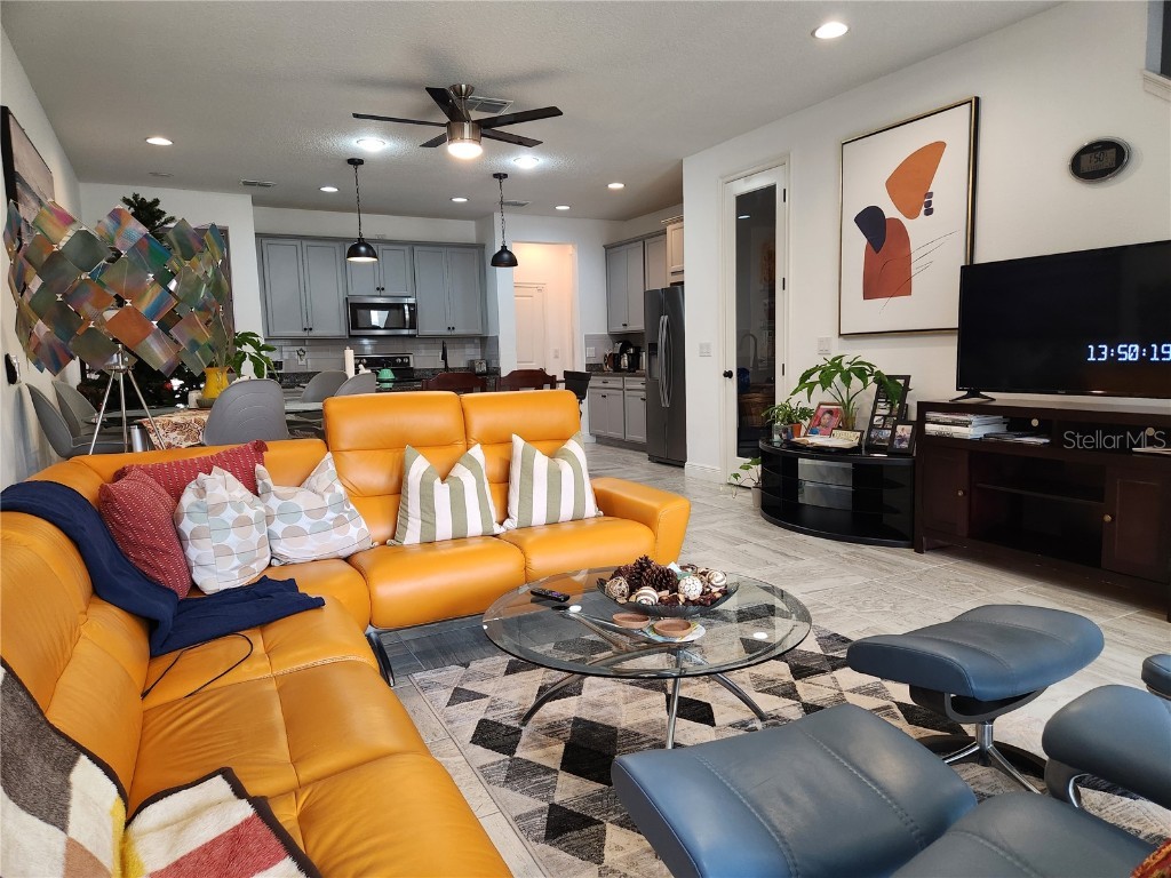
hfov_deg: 73.9
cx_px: 586
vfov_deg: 58.9
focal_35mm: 23
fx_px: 778
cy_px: 439
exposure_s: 1/120
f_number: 1.8
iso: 250
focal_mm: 5.4
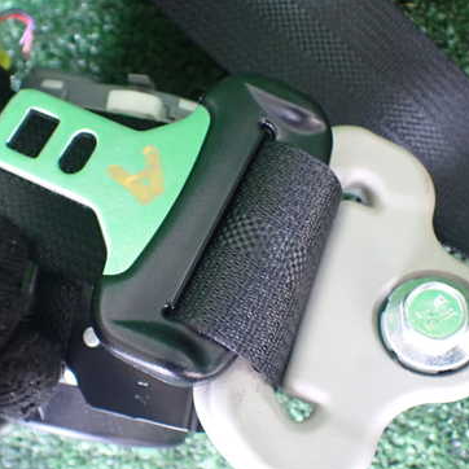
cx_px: 222
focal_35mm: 44
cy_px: 249
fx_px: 674
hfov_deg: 38.3
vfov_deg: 38.3
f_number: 2.3
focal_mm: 5.4
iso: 800
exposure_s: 1/60
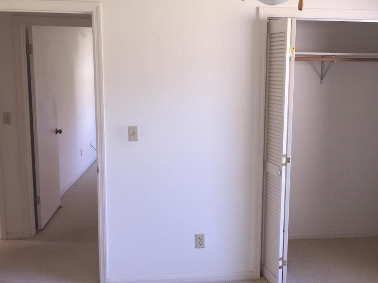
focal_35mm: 36
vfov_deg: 39.6
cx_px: 232
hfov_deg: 50.9
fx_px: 393
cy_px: 128
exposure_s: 1/30
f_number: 2.2
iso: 32
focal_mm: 4.15
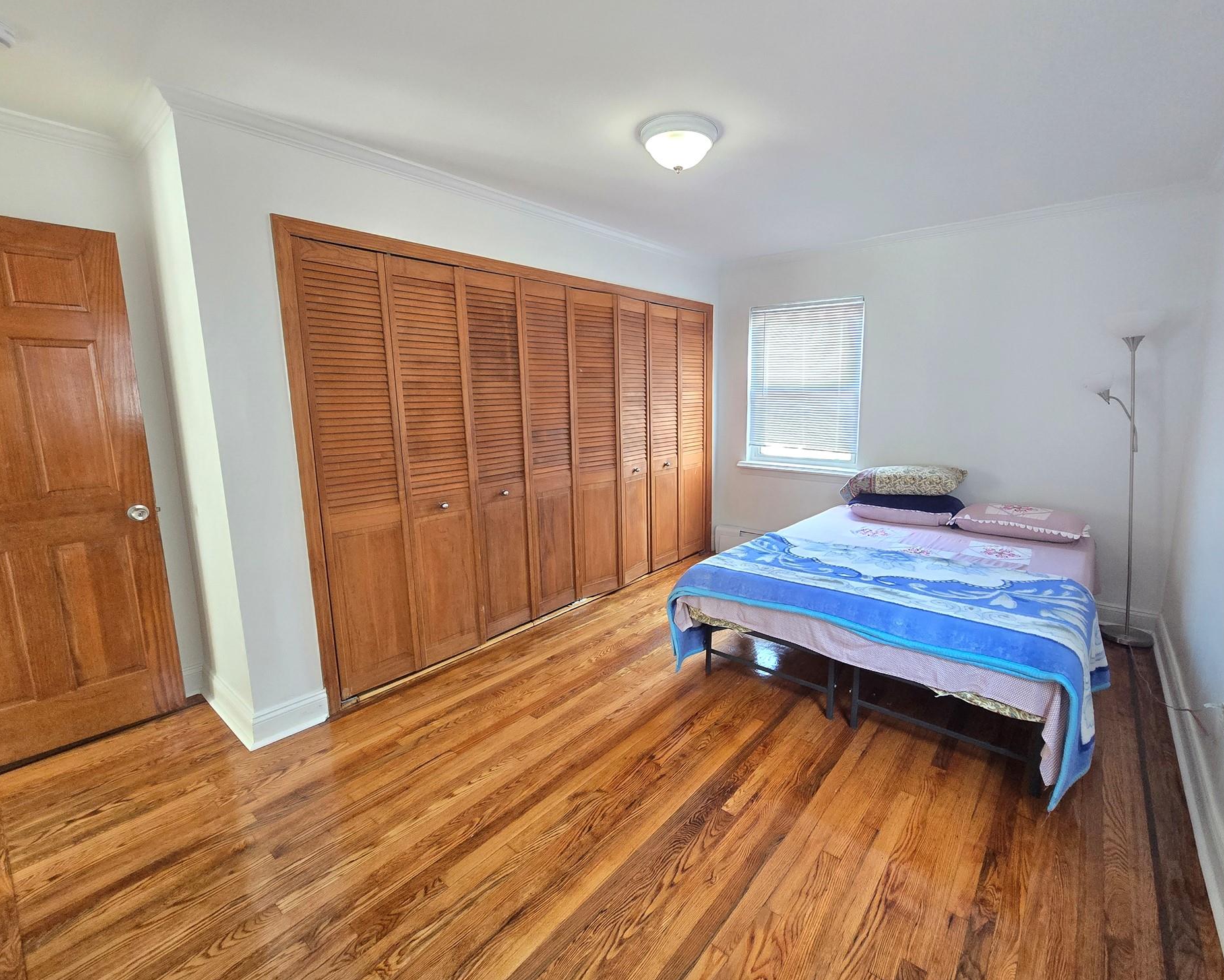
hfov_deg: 100.6
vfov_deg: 88.0
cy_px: 486
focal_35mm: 14
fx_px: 507
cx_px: 652
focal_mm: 2.2
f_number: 2.2
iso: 640
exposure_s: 1/60
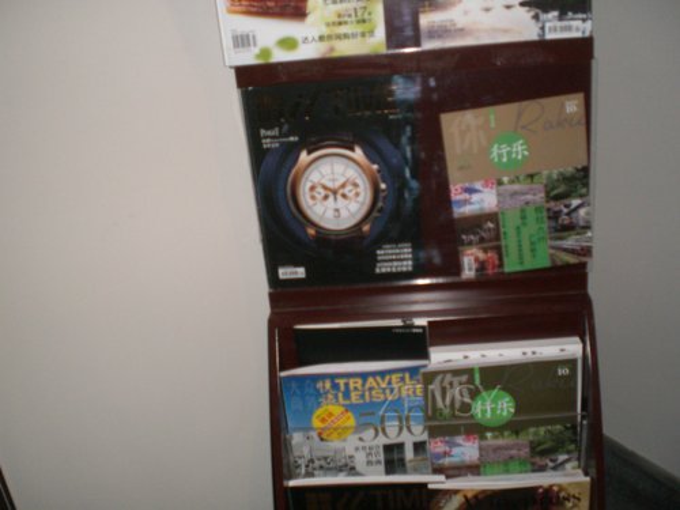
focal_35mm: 38
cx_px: 340
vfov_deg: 37.7
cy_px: 255
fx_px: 746
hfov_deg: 49.0
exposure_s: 1/60
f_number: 3.1
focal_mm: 6.3
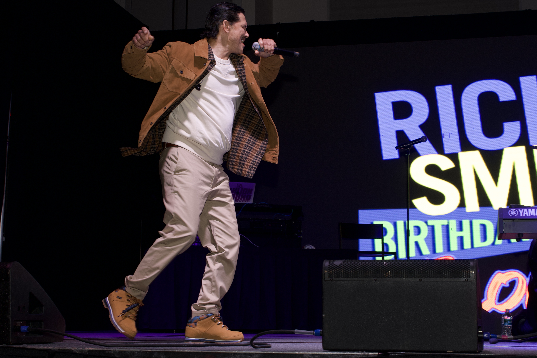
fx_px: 776
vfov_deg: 26.0
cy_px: 179
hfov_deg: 38.2
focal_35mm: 52
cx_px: 268
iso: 640
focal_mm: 35
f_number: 5.6
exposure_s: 1/200
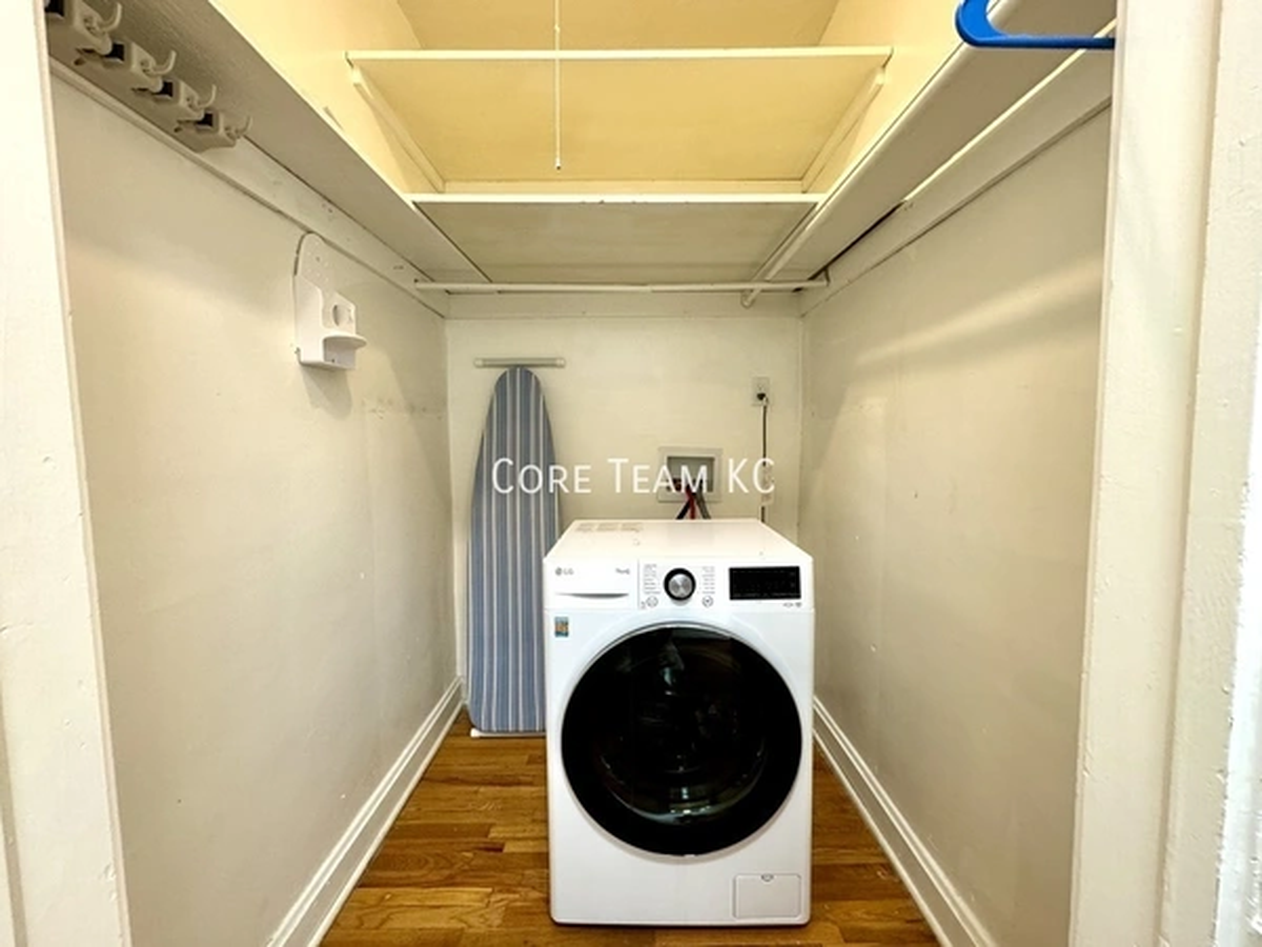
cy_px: 474
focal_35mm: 14
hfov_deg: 102.1
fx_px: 510
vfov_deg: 85.7
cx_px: 631
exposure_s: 1/60
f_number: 2.2
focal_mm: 2.22
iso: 250
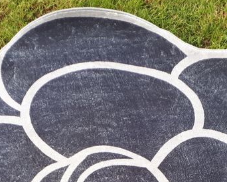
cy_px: 243
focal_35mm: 77
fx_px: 518
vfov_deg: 18.4
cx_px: 85
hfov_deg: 24.7
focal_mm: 3.6
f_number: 1.9
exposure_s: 1/100
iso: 64
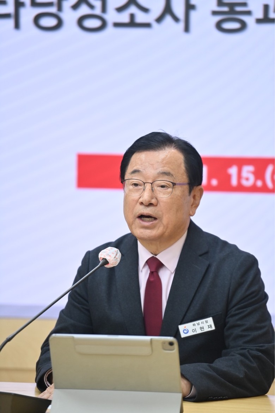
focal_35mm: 200
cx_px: 138
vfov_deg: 10.3
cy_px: 206
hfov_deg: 6.9
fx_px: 2290
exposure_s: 1/500
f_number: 2.8
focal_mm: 200
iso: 800
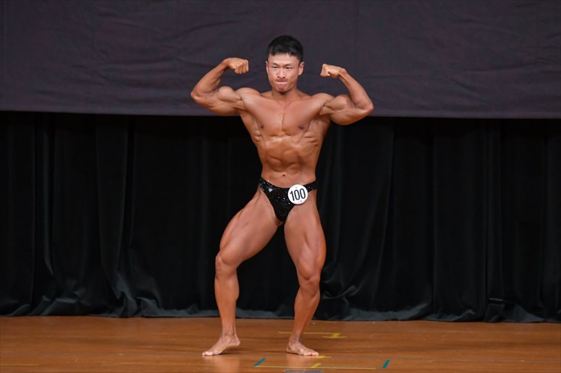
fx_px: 4906
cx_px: 280
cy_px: 186
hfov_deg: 6.5
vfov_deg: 4.4
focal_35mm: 315
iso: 4000
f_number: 5.6
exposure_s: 1/400
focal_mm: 210
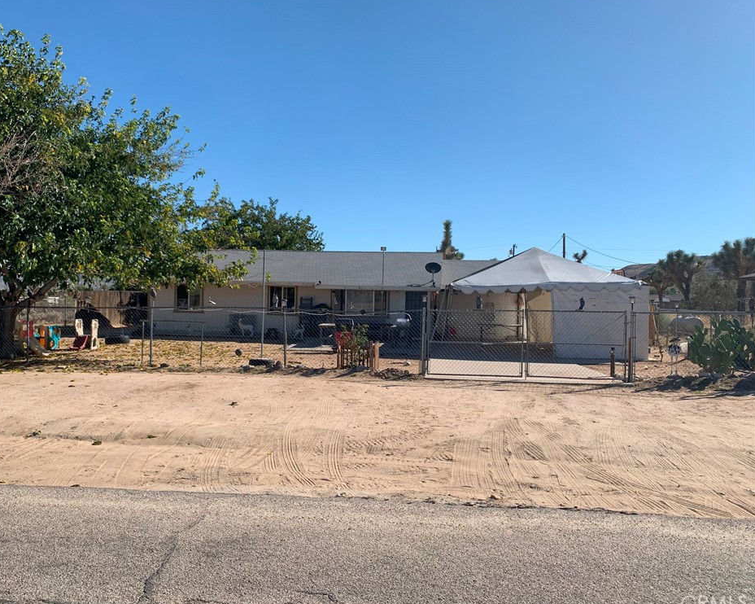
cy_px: 302
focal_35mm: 28
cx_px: 342
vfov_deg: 51.5
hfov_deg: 62.1
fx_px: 626
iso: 25
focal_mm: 4.25
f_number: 1.8
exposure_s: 1/2833
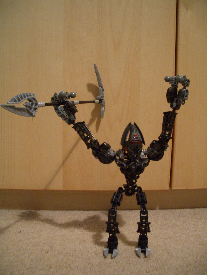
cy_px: 138
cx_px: 104
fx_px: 279
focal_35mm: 35
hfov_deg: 40.7
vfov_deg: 52.6
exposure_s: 1/8
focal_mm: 5.8
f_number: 2.6
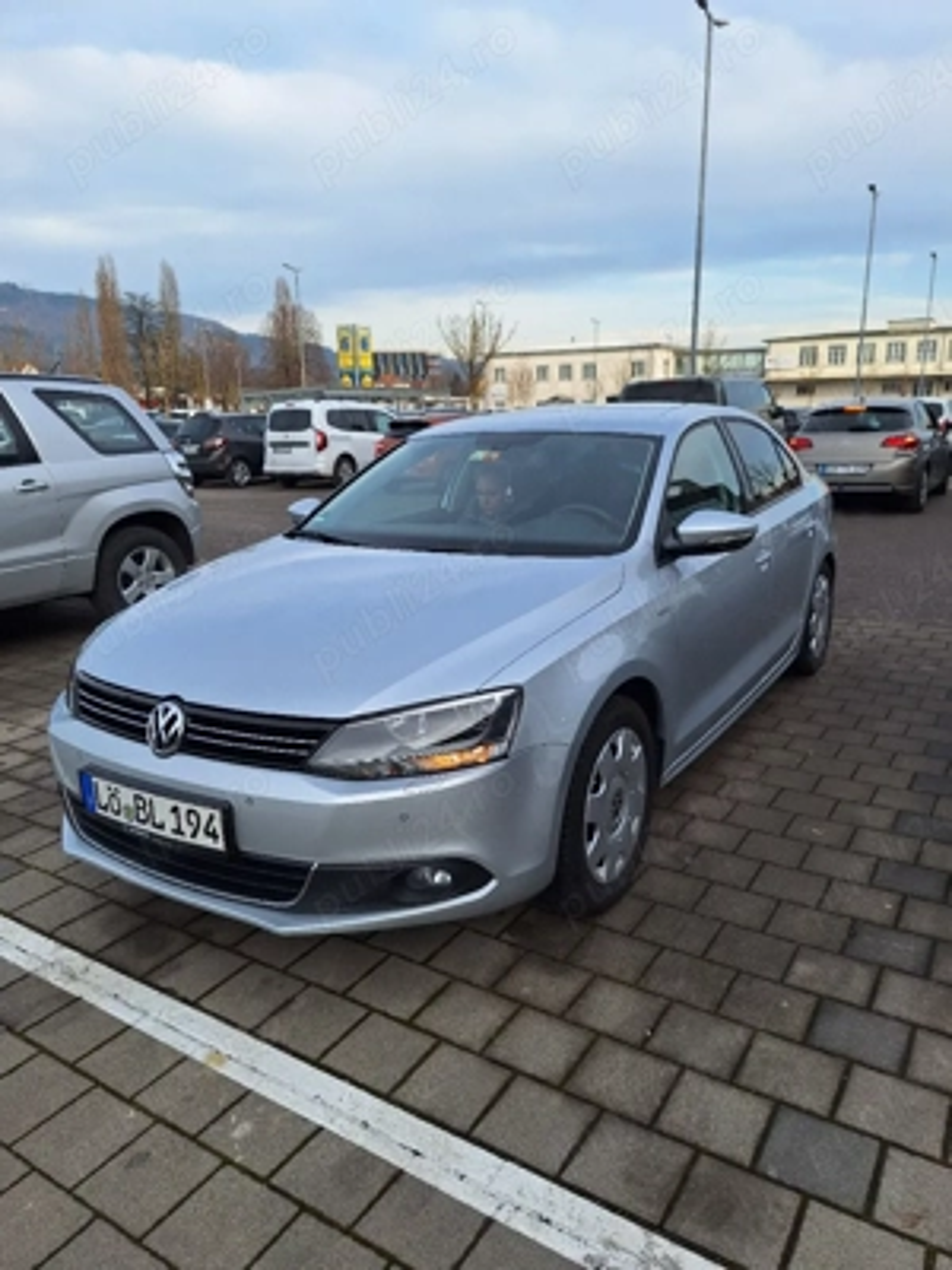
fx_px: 843
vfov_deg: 73.9
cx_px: 476
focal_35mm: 23
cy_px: 635
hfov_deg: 58.9
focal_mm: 5.54
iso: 40
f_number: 1.8
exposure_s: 1/1111
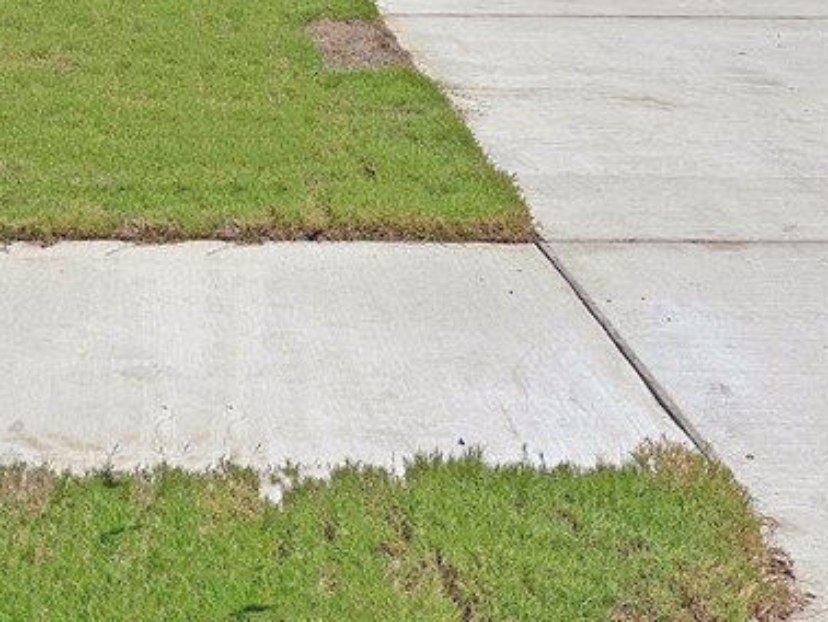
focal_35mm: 65
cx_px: 186
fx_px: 1556
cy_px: -129
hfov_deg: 29.2
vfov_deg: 21.0
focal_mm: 6.86
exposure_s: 1/18519
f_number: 1.78
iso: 100
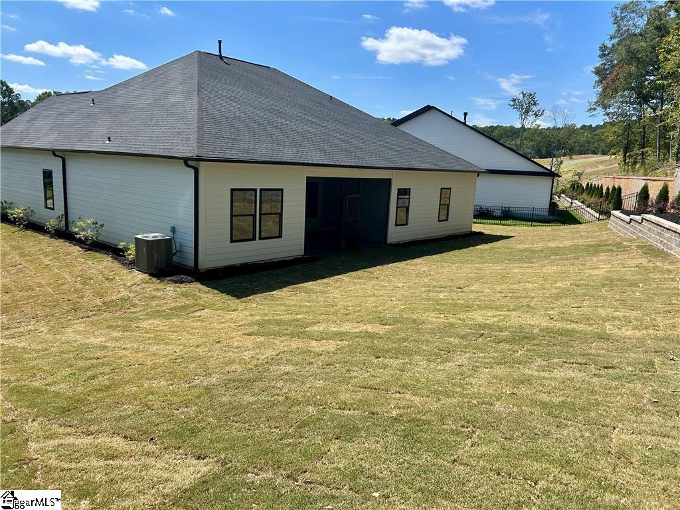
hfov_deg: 67.3
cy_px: 255
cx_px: 340
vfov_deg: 53.1
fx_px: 511
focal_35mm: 26
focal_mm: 5.7
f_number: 1.5
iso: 50
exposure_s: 1/2915
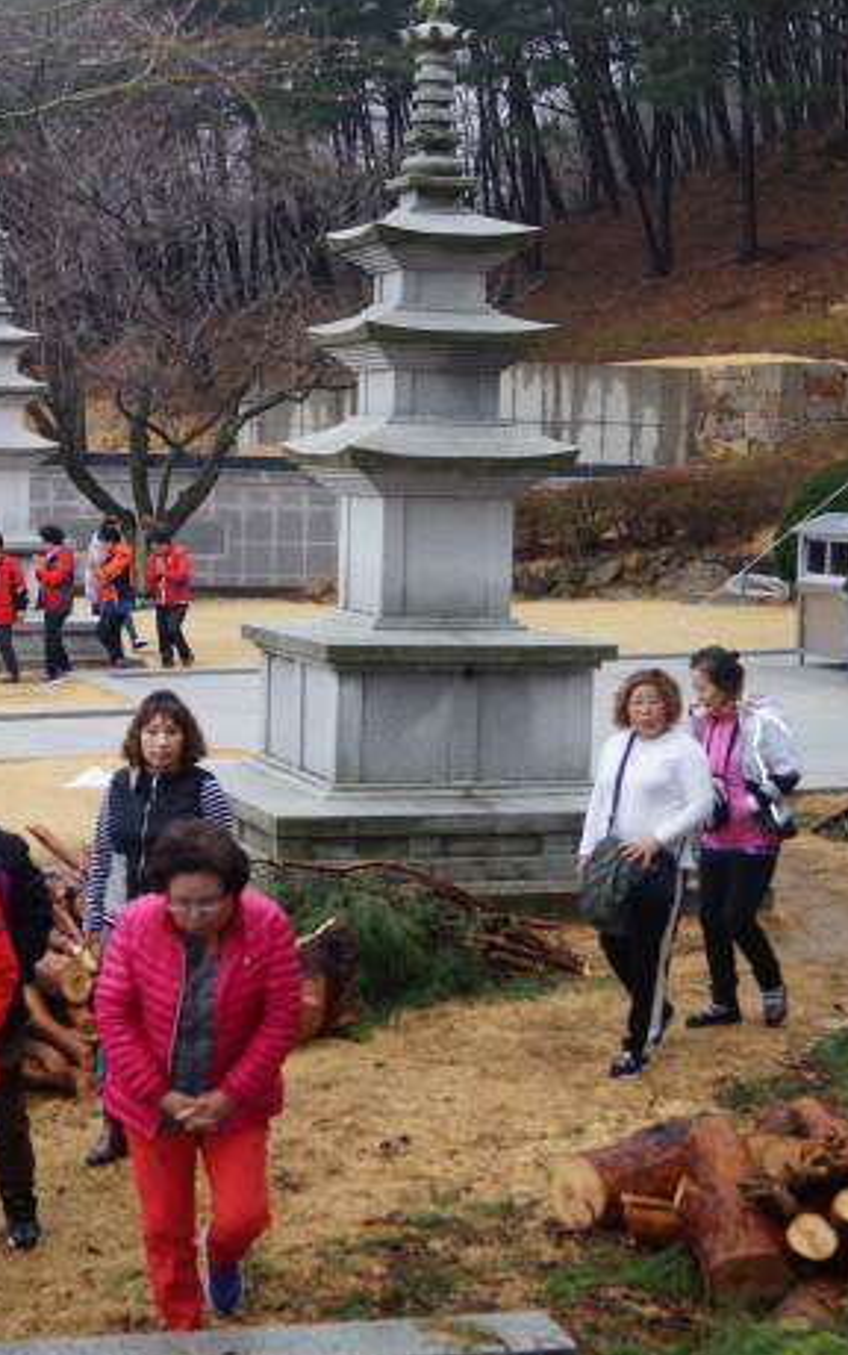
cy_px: 673
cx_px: 259
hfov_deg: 19.9
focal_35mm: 65
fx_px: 2401
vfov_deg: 31.5
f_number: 4.5
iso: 125
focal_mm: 28
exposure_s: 1/60
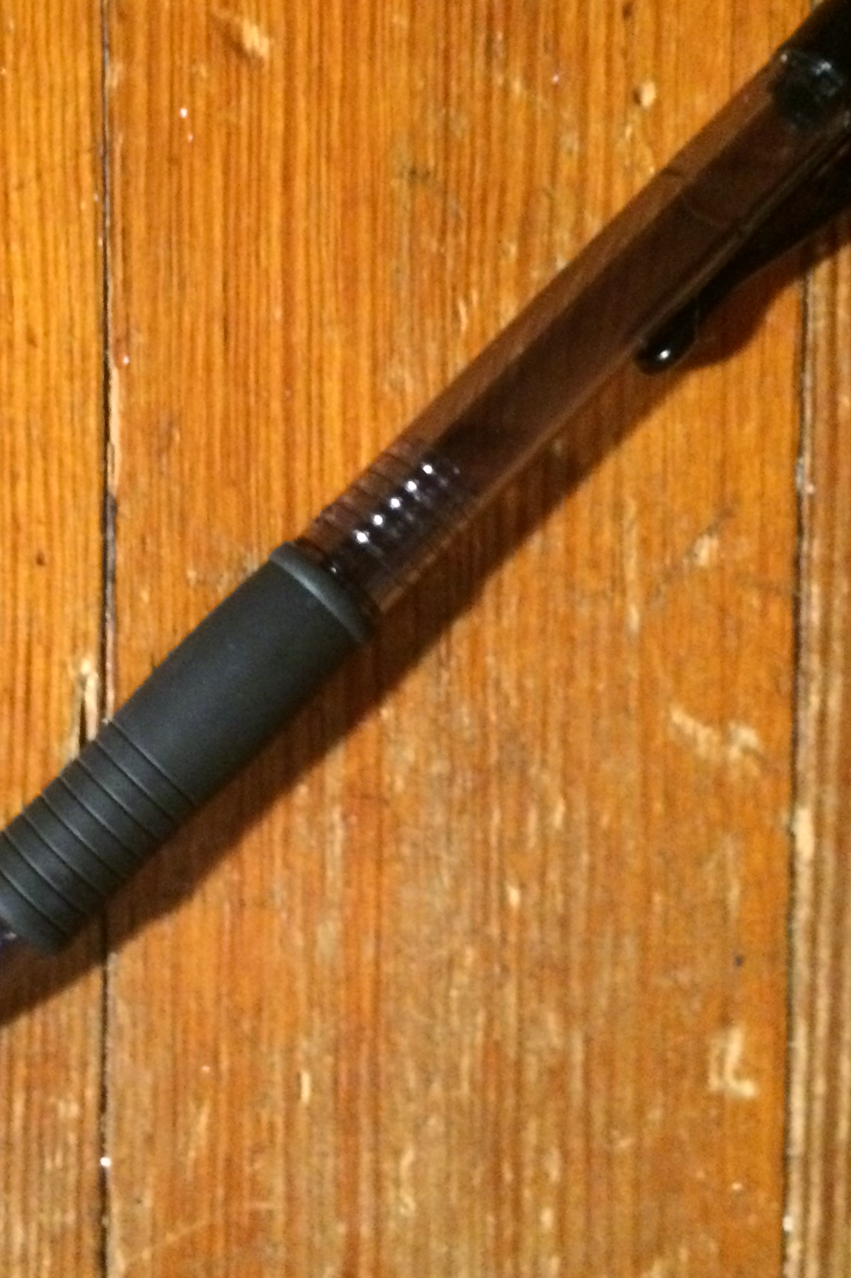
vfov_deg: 41.9
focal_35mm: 47
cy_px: 591
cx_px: 218
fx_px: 1667
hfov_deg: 28.2
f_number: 2.2
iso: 500
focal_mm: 4.15
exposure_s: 1/15
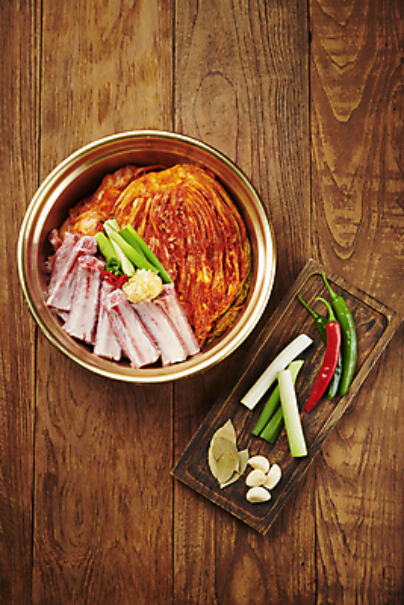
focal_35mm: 70
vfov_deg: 28.8
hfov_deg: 19.5
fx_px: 1177
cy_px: 302
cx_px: 202
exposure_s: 1/125
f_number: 11
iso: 31
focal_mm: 70
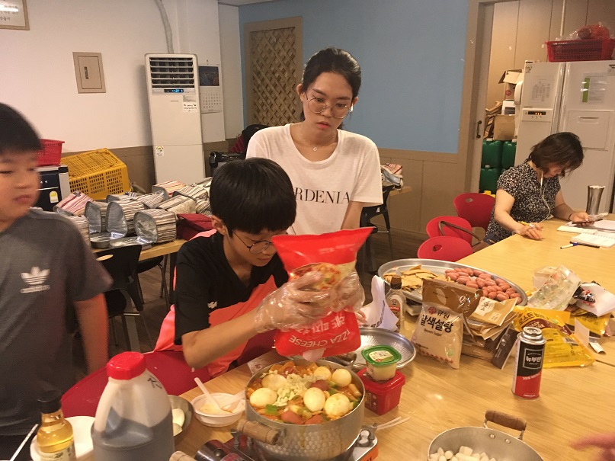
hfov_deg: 61.7
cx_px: 308
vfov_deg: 48.2
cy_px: 230
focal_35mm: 29
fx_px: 515
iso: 200
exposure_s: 1/24
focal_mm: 4.15
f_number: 2.2
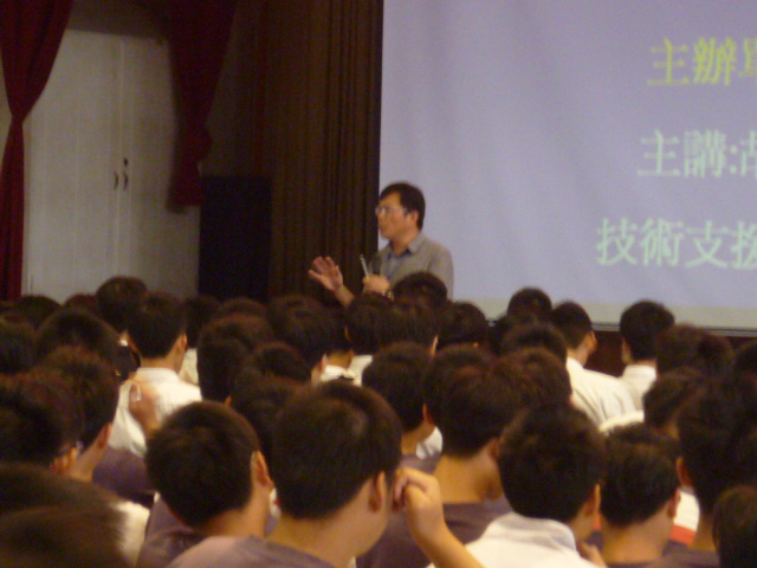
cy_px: 284
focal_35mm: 156
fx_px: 3411
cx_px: 378
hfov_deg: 12.7
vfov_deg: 9.5
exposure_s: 1/8
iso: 400
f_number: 4.4
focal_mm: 14.2
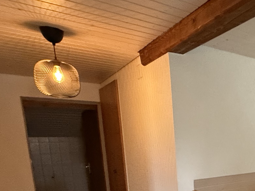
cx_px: 292
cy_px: 177
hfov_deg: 39.8
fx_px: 265
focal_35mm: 36
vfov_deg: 36.8
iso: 800
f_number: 2.2
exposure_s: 1/50
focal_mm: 2.22
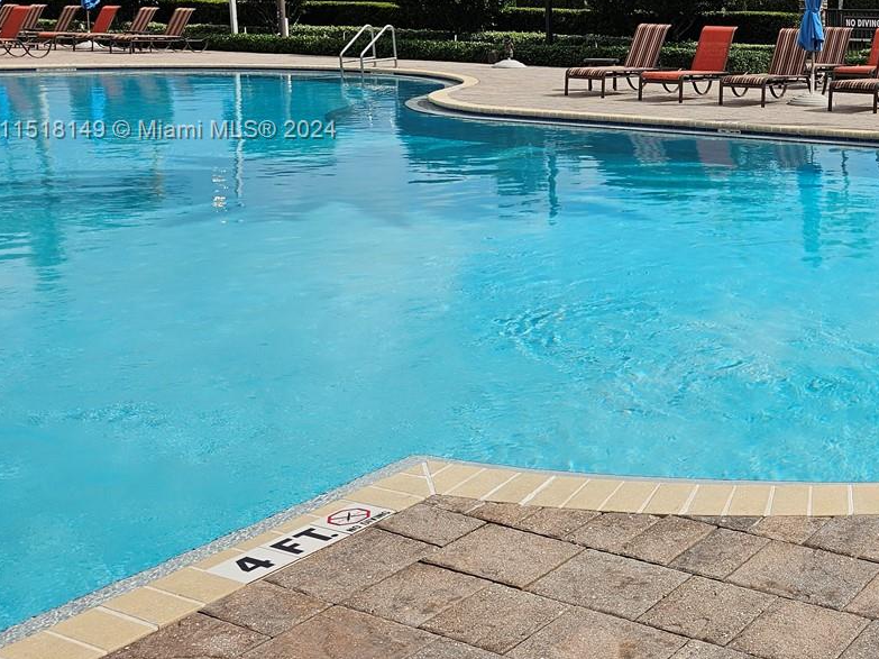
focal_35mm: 47
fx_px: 1193
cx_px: 876
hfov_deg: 36.4
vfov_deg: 30.1
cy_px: 131
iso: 10
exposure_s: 1/1686
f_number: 1.7
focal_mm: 6.3
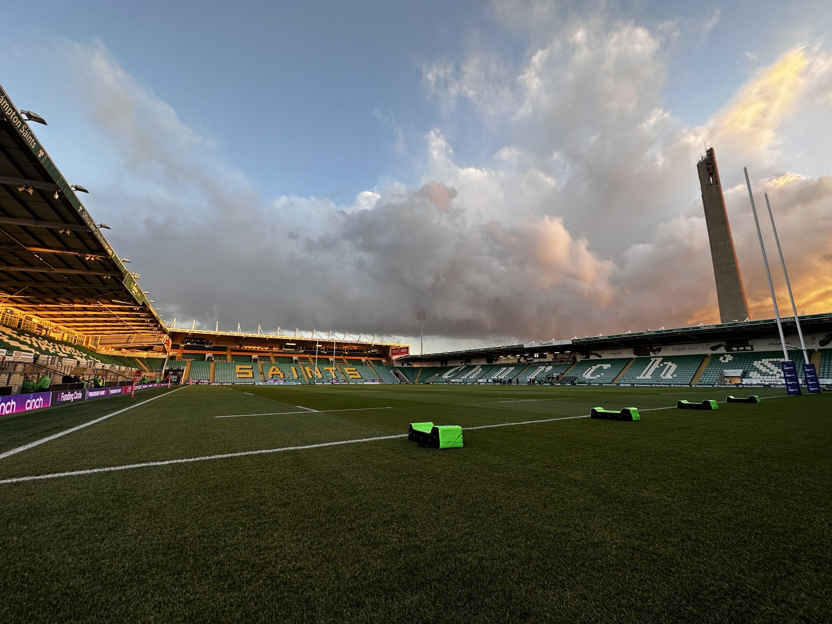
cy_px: 312
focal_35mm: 14
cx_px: 416
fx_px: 336
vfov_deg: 85.7
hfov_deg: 102.1
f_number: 2.2
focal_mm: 2.22
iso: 40
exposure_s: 1/104
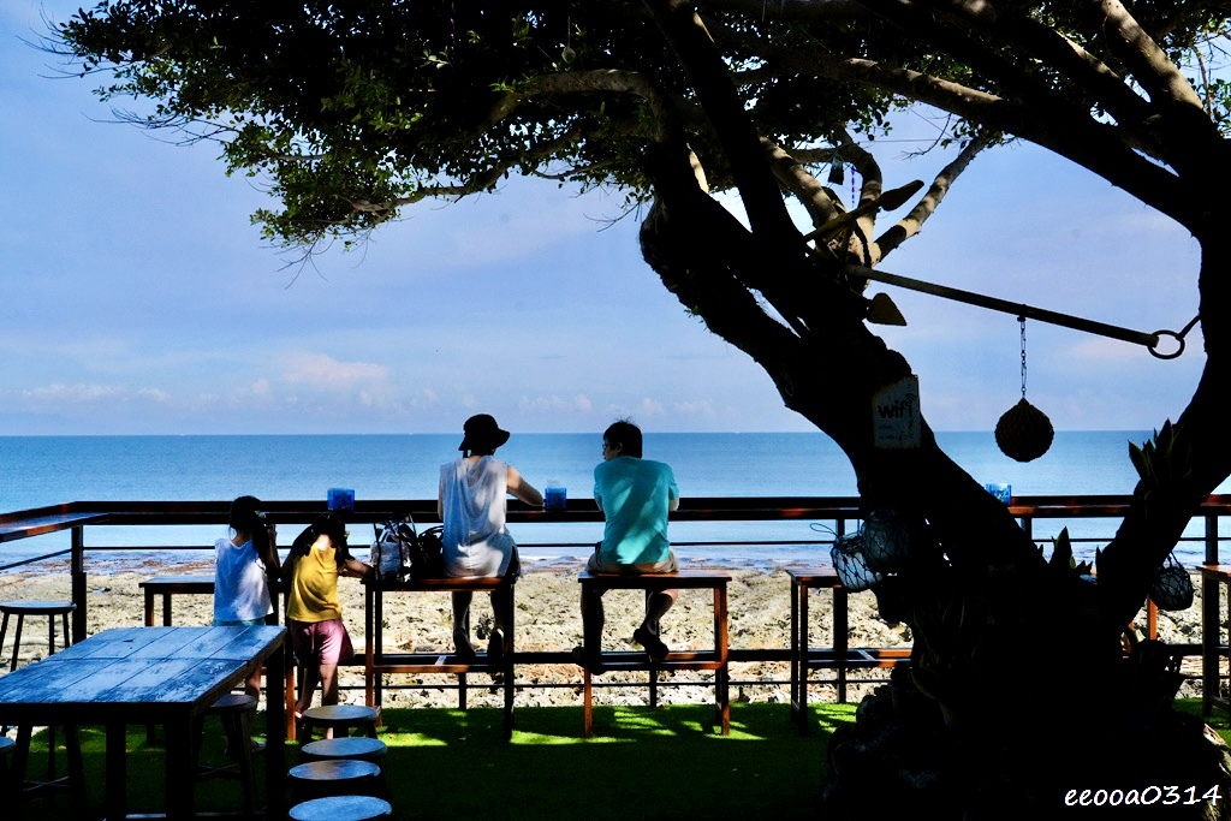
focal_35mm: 37
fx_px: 1265
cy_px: 410
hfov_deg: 51.9
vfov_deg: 36.0
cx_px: 616
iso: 6400
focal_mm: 37
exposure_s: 1/5000
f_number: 13
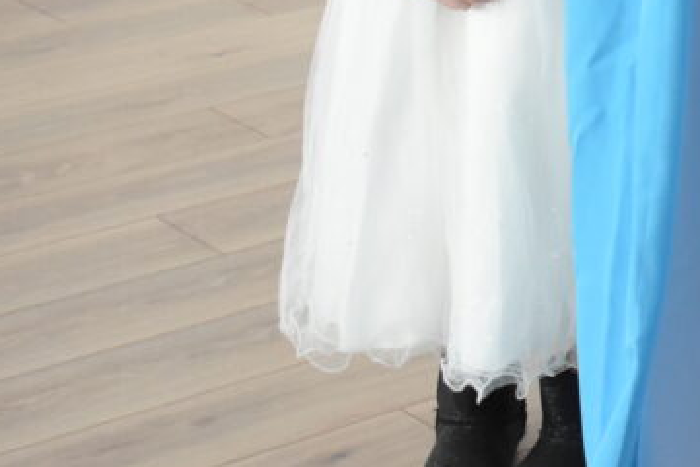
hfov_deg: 12.9
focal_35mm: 150
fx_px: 2916
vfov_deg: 8.9
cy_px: -274
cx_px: 1062
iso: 2000
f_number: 4
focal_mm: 30
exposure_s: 1/125
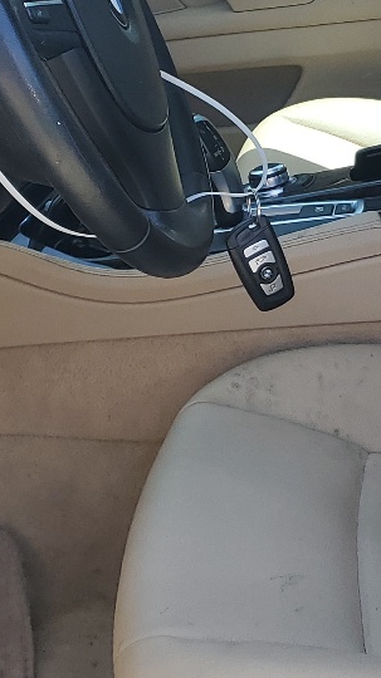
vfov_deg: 25.3
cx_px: 206
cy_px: 286
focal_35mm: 84
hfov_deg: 14.4
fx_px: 1511
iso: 50
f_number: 1.5
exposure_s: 1/435
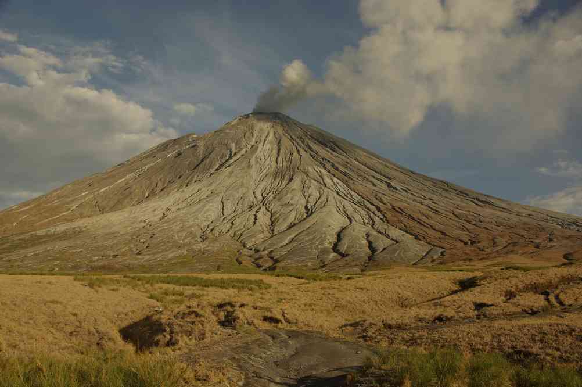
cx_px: 291
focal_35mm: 40
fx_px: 649
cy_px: 194
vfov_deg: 33.2
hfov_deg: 48.3
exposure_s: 1/250
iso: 100
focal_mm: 26.8
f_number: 8
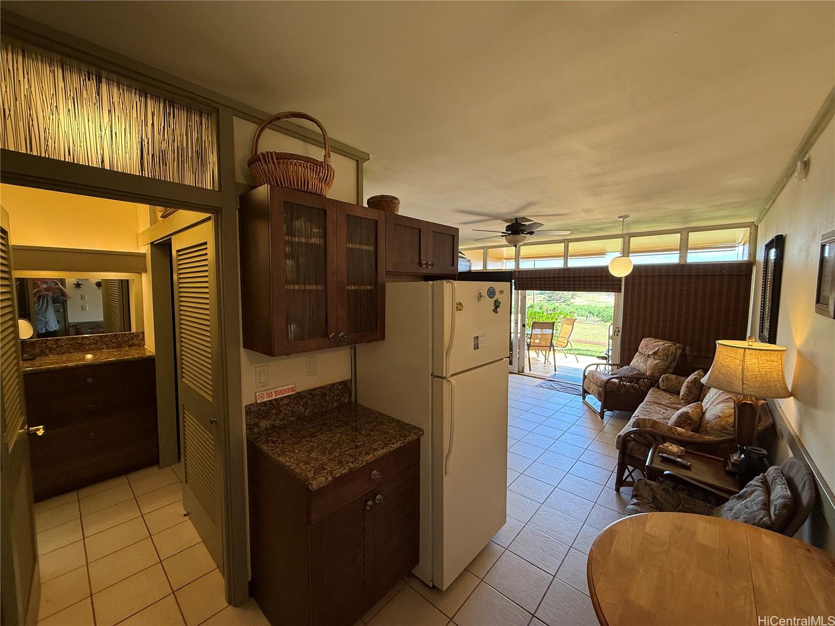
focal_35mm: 14
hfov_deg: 102.1
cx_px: 418
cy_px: 313
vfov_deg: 85.7
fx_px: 338
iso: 160
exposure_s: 1/120
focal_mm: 2.22
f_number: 2.2
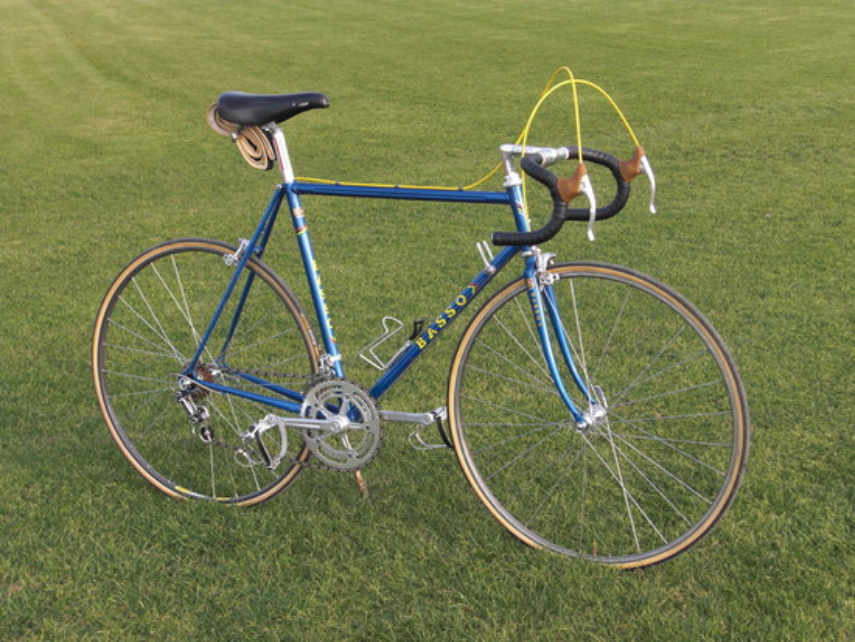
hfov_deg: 34.9
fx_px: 1359
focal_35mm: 55
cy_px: 321
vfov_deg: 26.6
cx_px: 428
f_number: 3.6
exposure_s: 1/125
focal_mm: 9.8
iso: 50
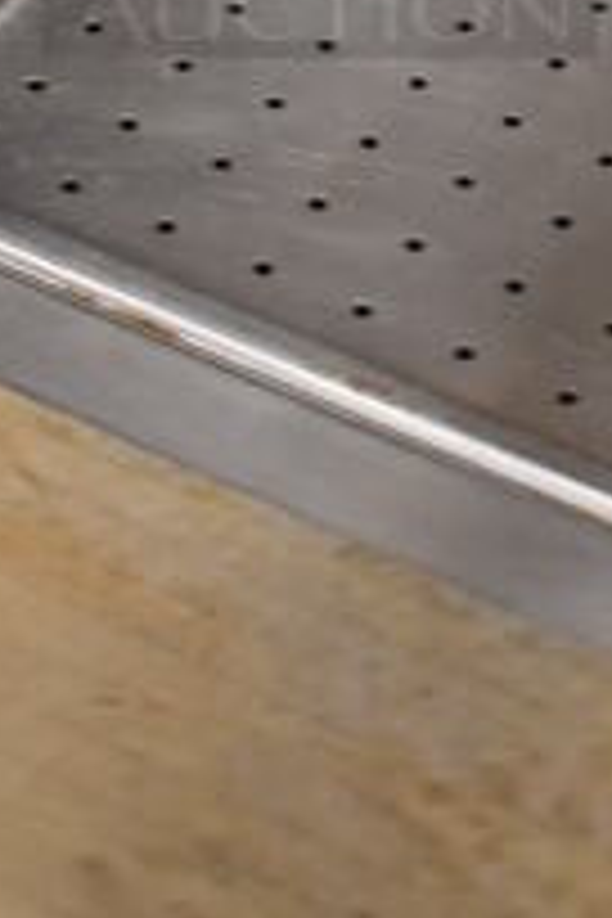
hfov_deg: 11.3
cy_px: -178
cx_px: 544
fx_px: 3085
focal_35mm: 121
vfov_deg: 16.3
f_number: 3.5
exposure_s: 1/125
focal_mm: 18
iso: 2000
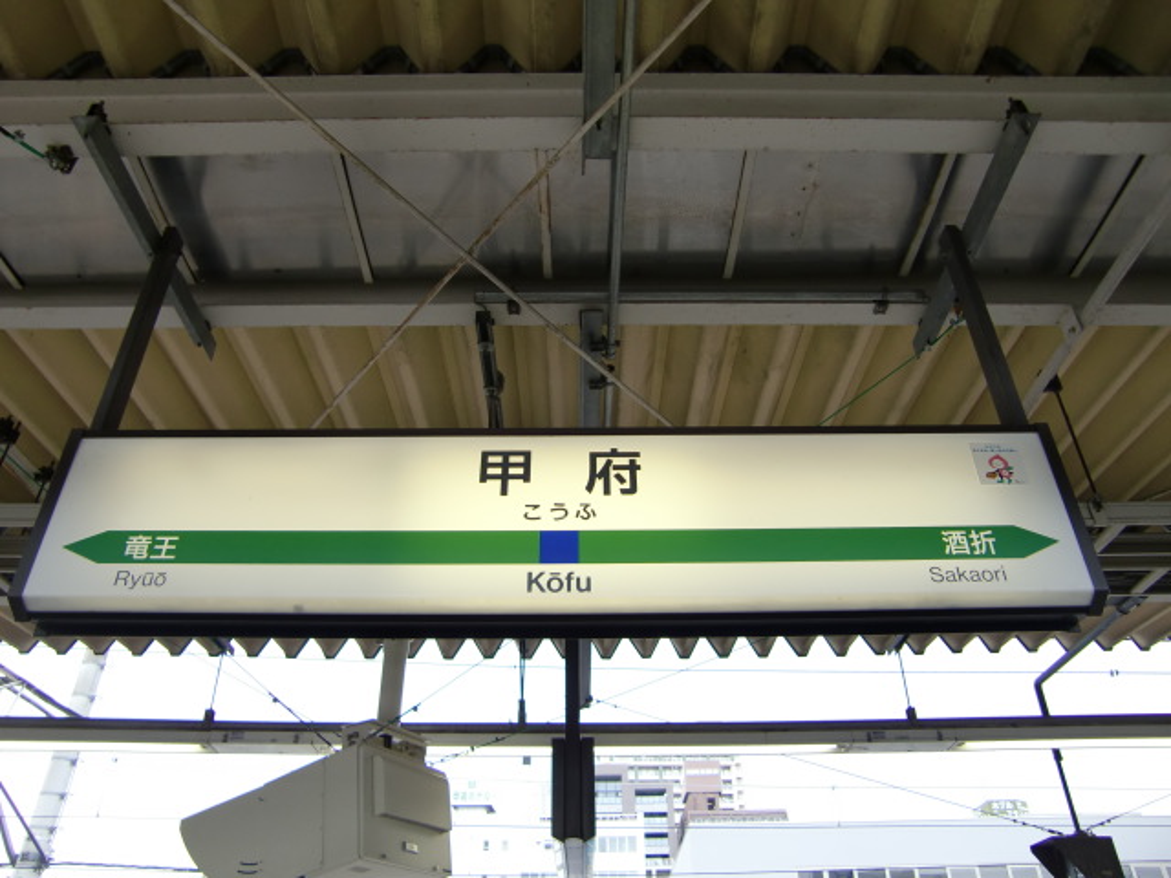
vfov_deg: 49.7
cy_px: 439
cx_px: 586
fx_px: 947
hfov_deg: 63.4
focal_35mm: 28
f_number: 2.6
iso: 64
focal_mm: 4.9
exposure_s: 1/160
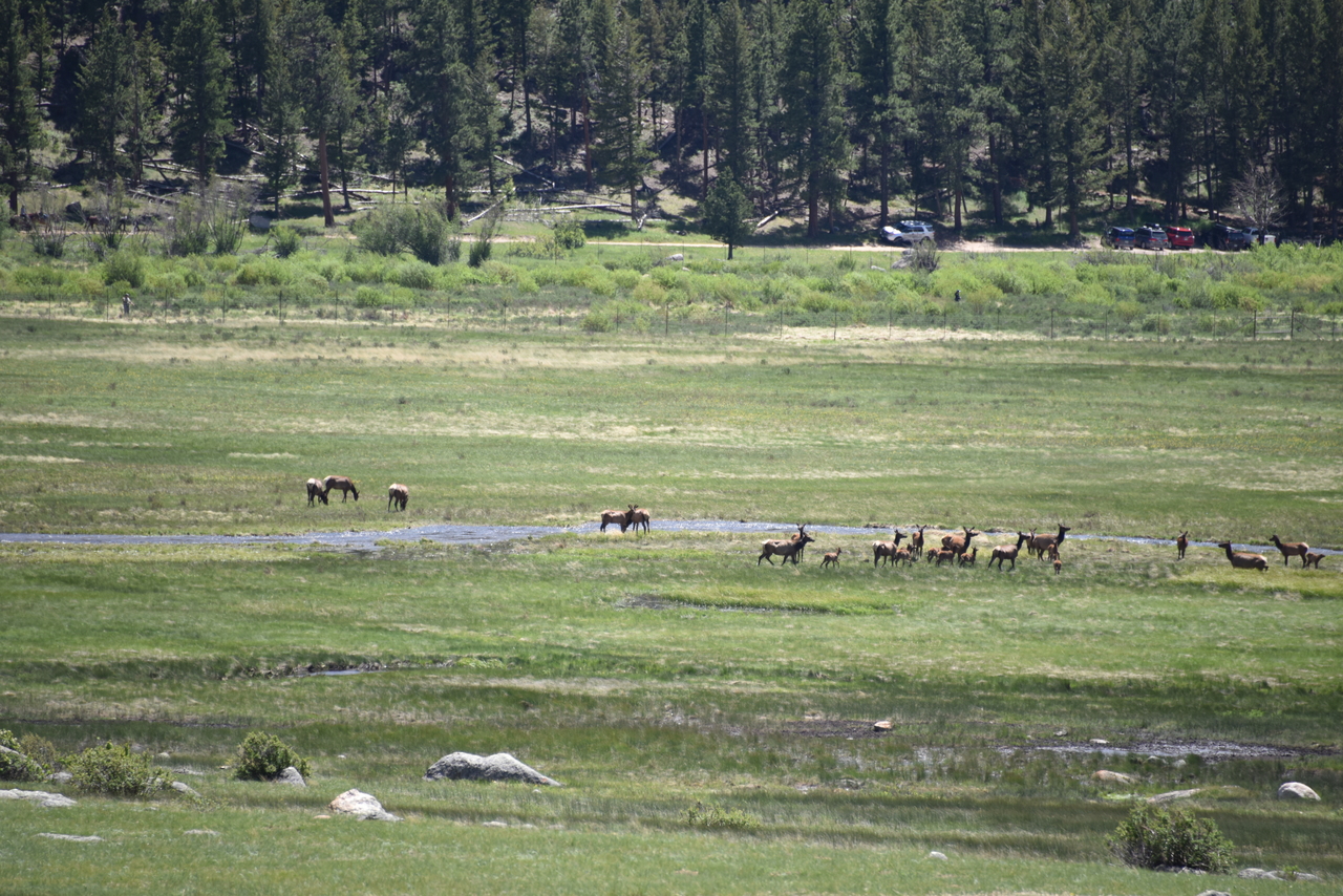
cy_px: 448
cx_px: 672
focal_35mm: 300
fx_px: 11193
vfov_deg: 4.6
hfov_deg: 6.9
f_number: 5.6
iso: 280
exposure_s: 1/640
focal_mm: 300
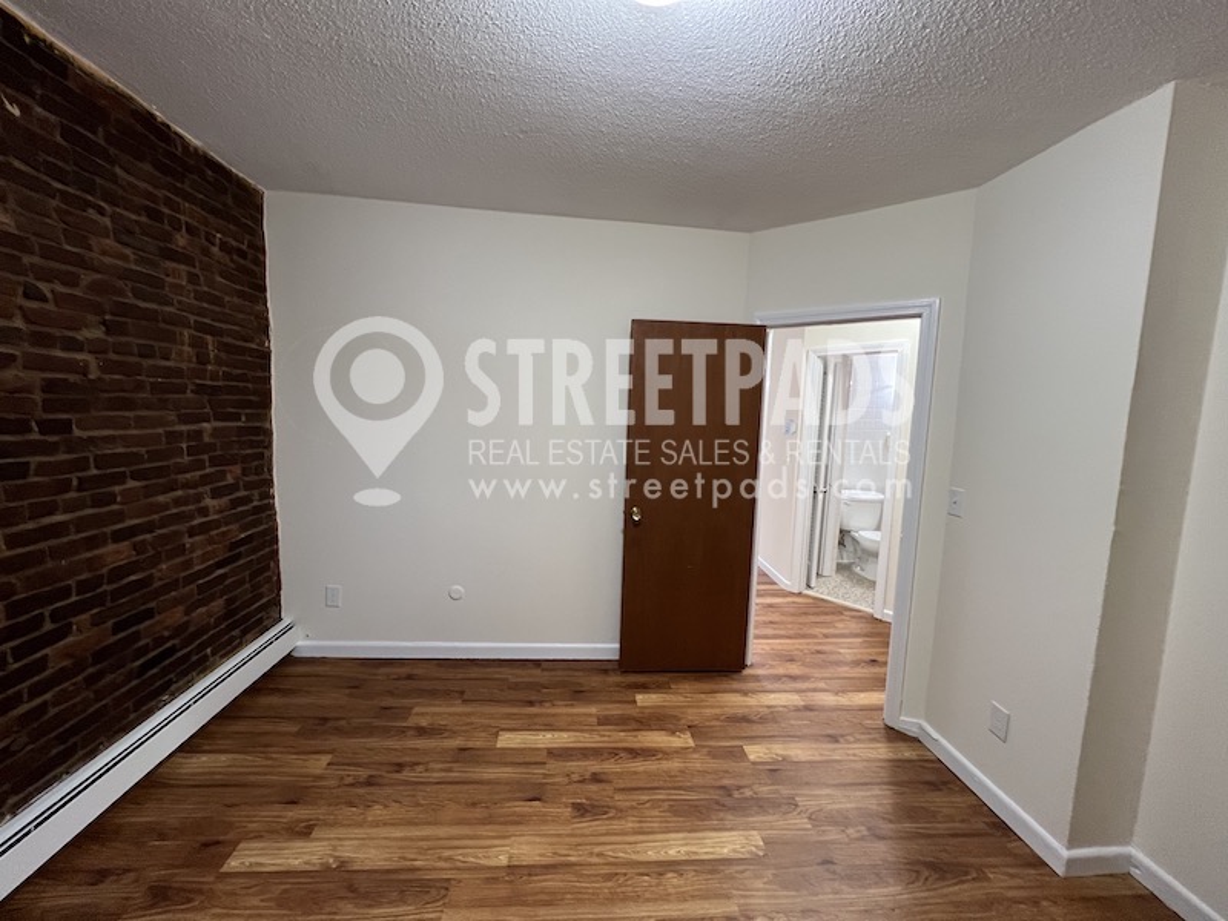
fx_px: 461
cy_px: 460
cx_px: 614
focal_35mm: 13
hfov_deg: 106.2
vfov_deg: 89.9
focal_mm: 1.57
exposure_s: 1/60
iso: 250
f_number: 1.8
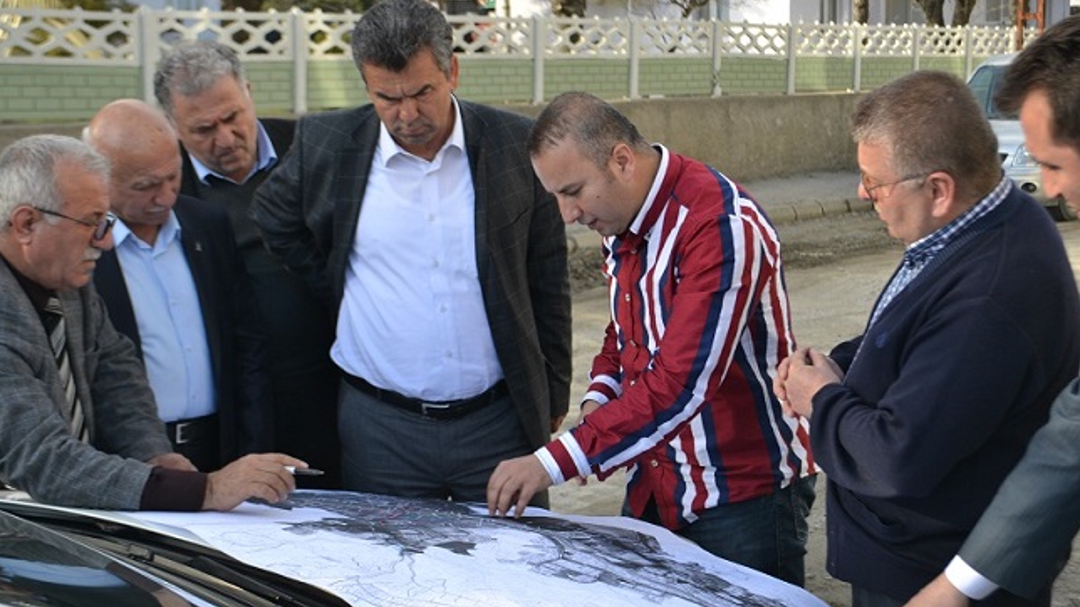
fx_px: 1590
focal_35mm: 56
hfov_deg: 37.5
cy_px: 306
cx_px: 540
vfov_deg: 21.6
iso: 160
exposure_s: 1/125
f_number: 5.6
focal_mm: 35
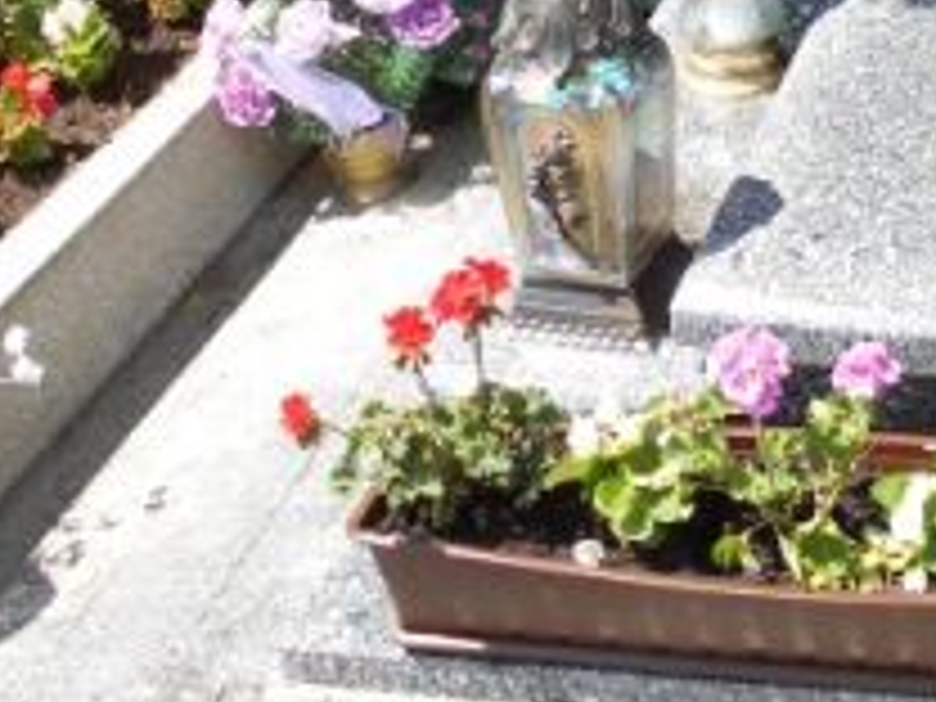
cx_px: 922
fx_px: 2163
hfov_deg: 23.5
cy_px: -162
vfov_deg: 17.5
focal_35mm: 80
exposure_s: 1/320
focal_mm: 4.6
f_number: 3.2
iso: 80
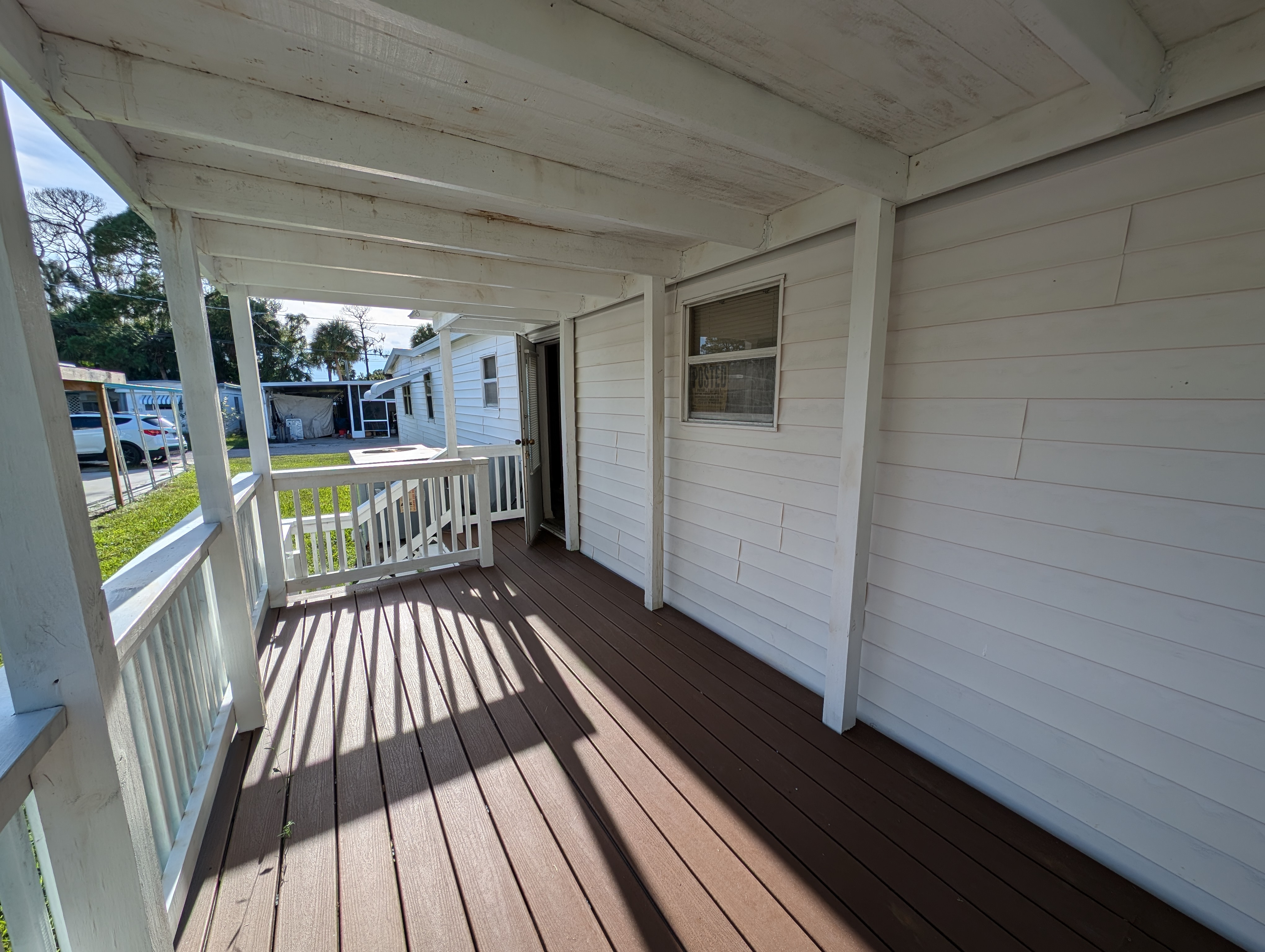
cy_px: 476
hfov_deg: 110.5
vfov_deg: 94.6
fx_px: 439
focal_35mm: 12
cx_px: 632
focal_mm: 2.23
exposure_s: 1/1953
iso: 34
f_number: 1.95
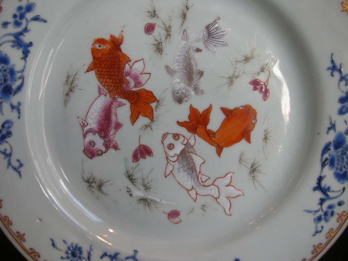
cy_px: 130
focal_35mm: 35
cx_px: 174
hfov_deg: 52.6
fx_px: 352
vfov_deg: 40.7
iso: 81
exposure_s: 1/55.7
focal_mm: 7.5
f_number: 2.7
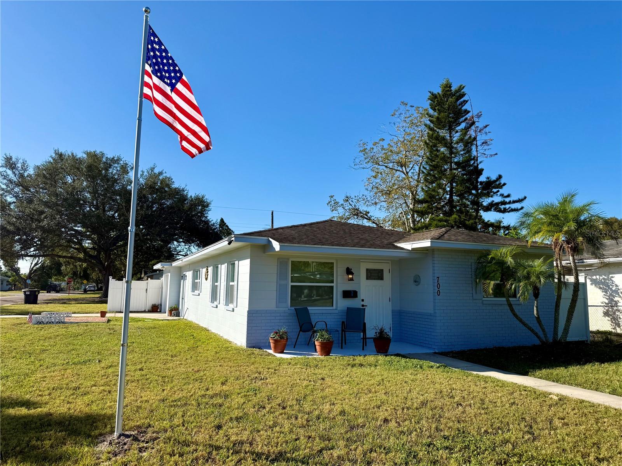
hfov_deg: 71.6
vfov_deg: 56.8
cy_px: 233
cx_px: 311
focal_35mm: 24
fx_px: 431
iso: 80
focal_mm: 6.76
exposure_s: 1/4167
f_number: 1.78
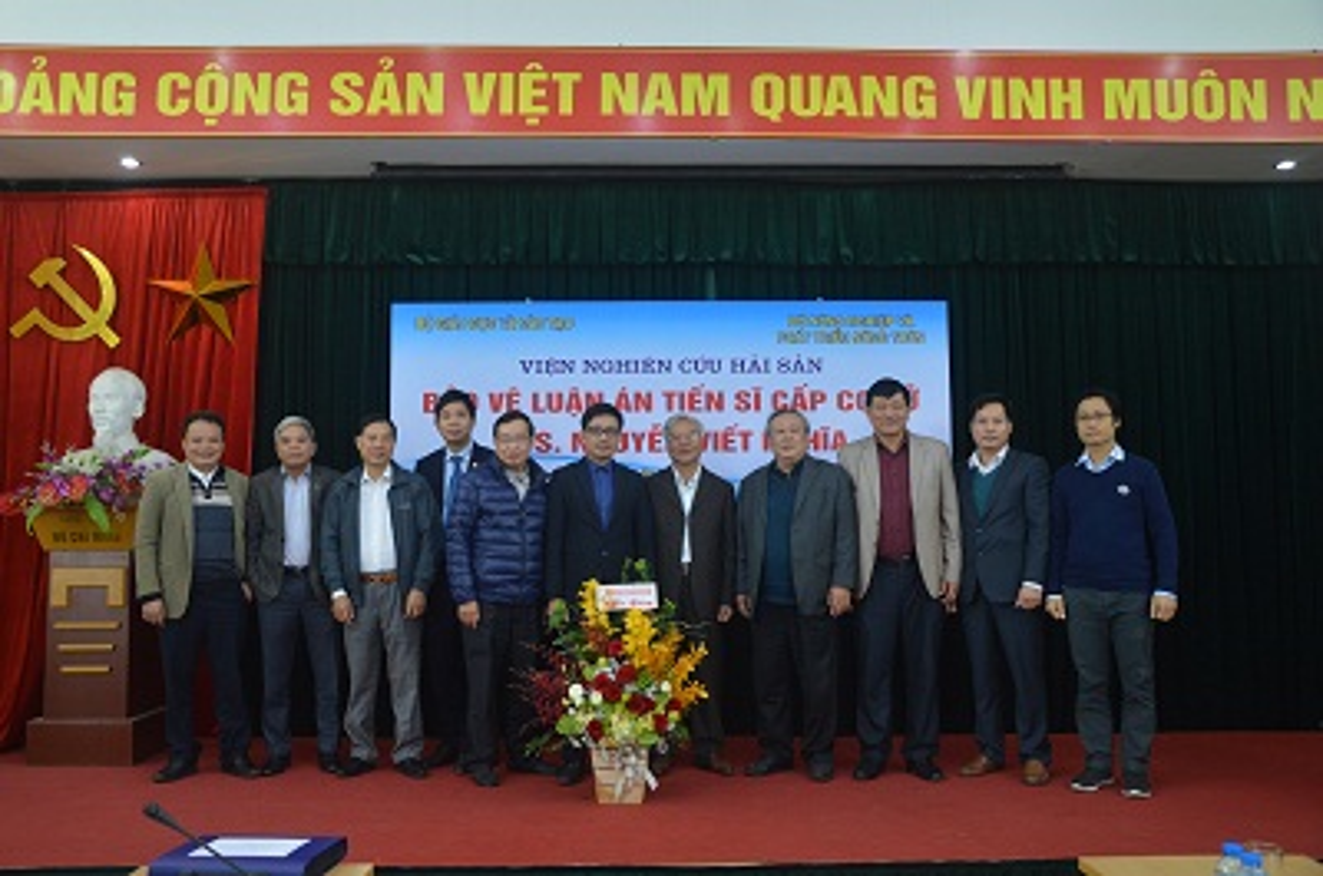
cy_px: 438
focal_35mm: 32
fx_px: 1155
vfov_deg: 41.5
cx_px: 662
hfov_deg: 59.6
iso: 640
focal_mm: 21
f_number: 4
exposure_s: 1/40
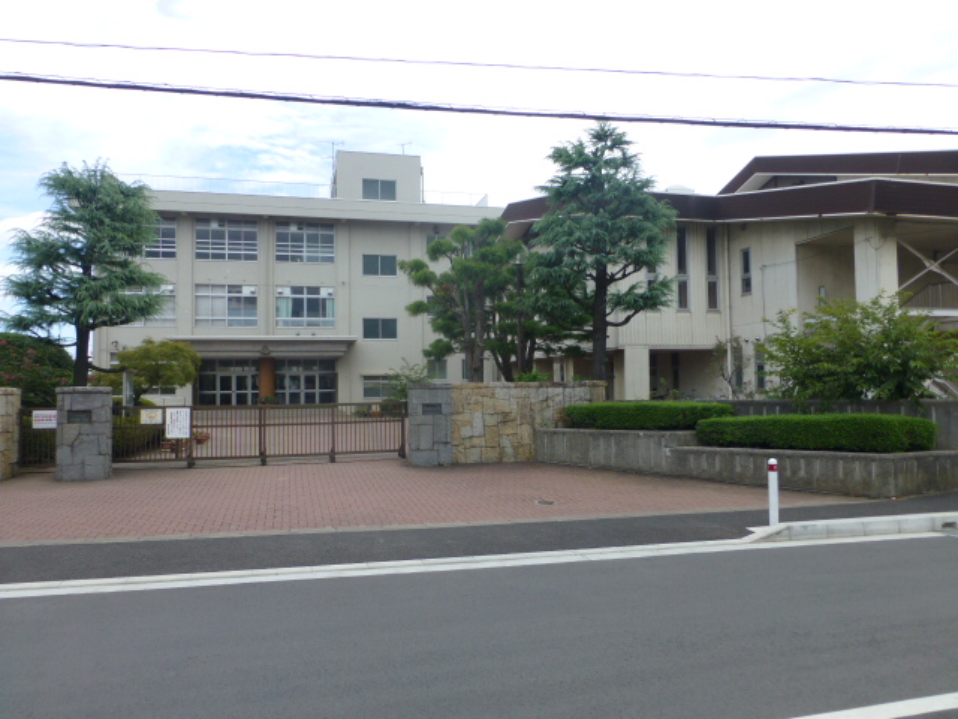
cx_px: 479
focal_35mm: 24
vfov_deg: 56.8
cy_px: 360
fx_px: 664
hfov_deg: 71.6
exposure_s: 1/640
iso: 100
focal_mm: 4.3
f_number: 3.3
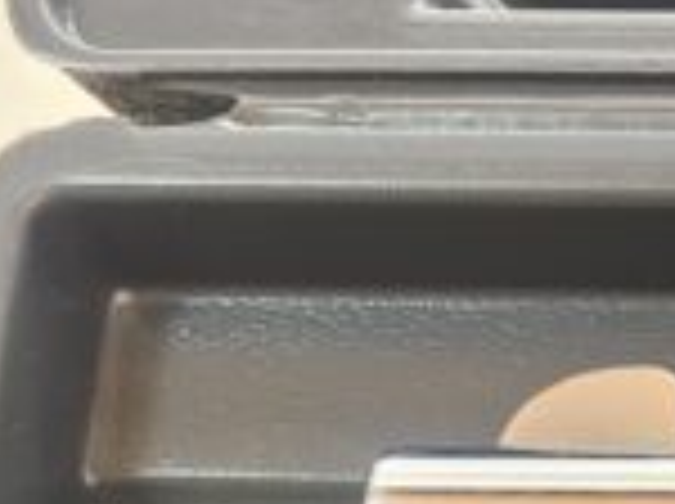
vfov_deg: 9.9
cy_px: 1017
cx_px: 1706
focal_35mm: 139
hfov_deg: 11.4
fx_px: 2706
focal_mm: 5.4
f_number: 1.8
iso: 64
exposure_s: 1/60
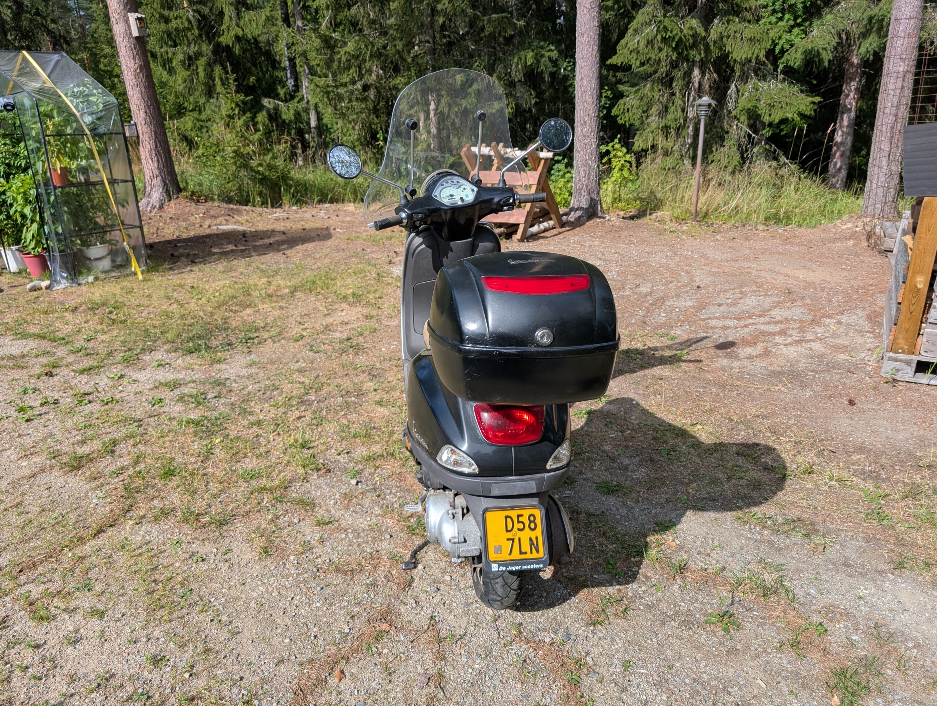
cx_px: 468
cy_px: 353
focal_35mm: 24
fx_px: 651
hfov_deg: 71.5
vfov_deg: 56.9
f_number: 1.68
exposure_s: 1/907
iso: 19
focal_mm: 6.9
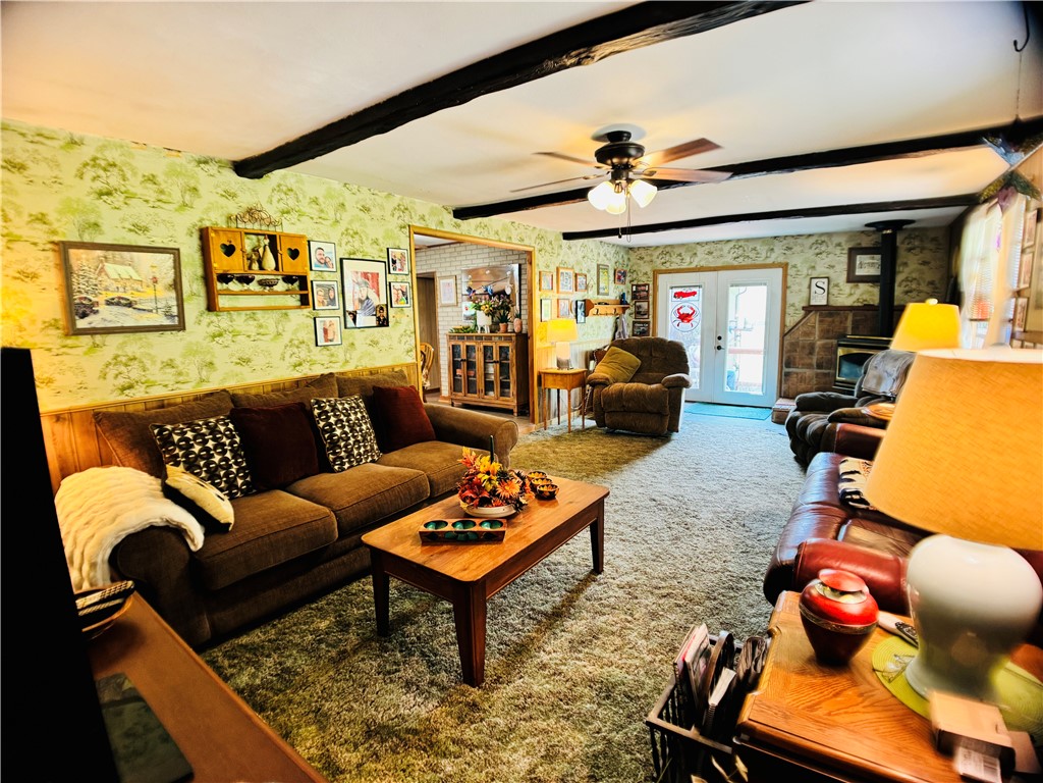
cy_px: 392
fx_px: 723
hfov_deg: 71.6
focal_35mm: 24
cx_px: 522
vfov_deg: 56.8
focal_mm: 6.76
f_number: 1.78
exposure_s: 1/60
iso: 250
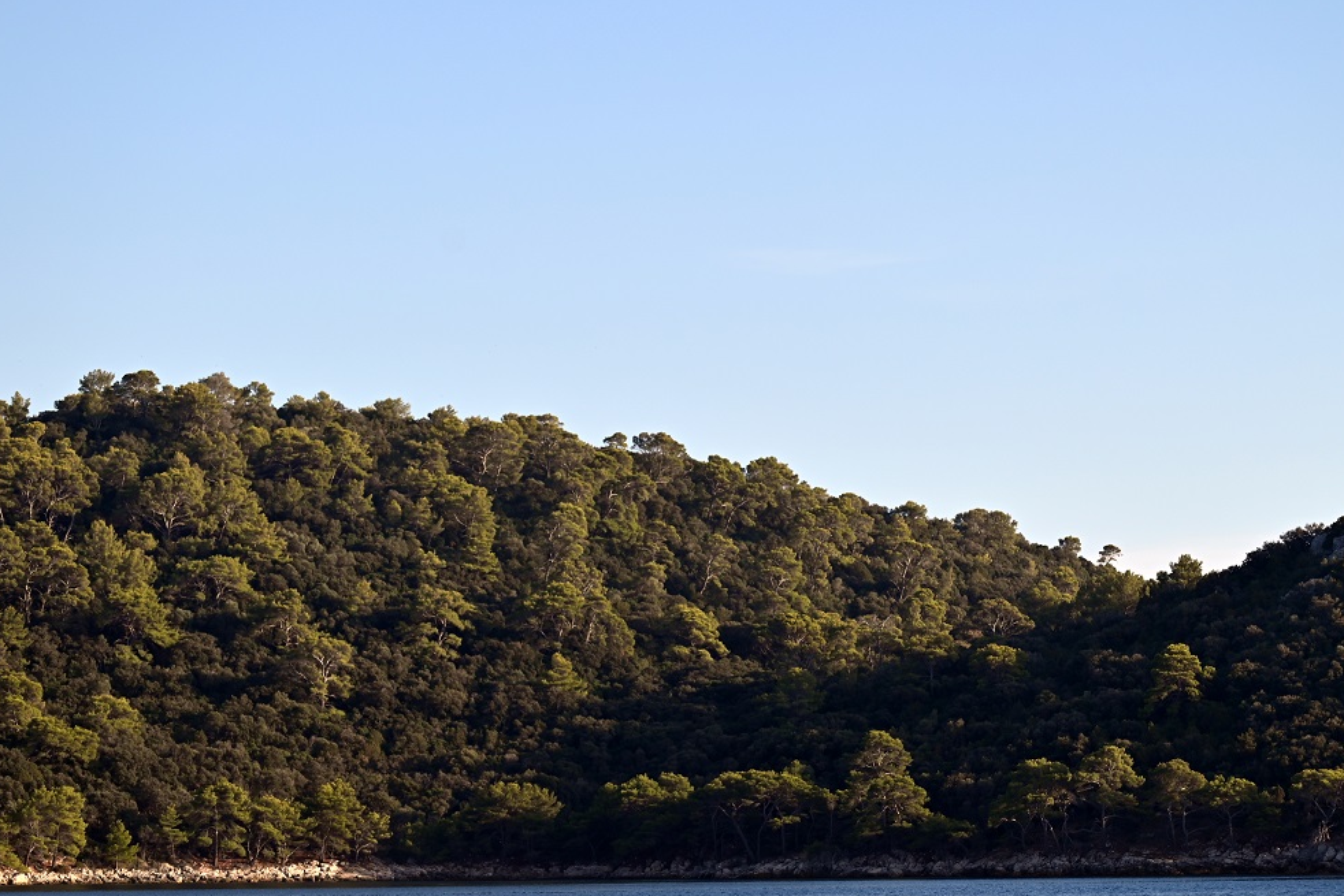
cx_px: 720
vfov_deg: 10.2
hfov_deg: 15.2
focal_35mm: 135
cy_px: 478
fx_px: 5040
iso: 140
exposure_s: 1/500
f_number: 5.6
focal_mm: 102
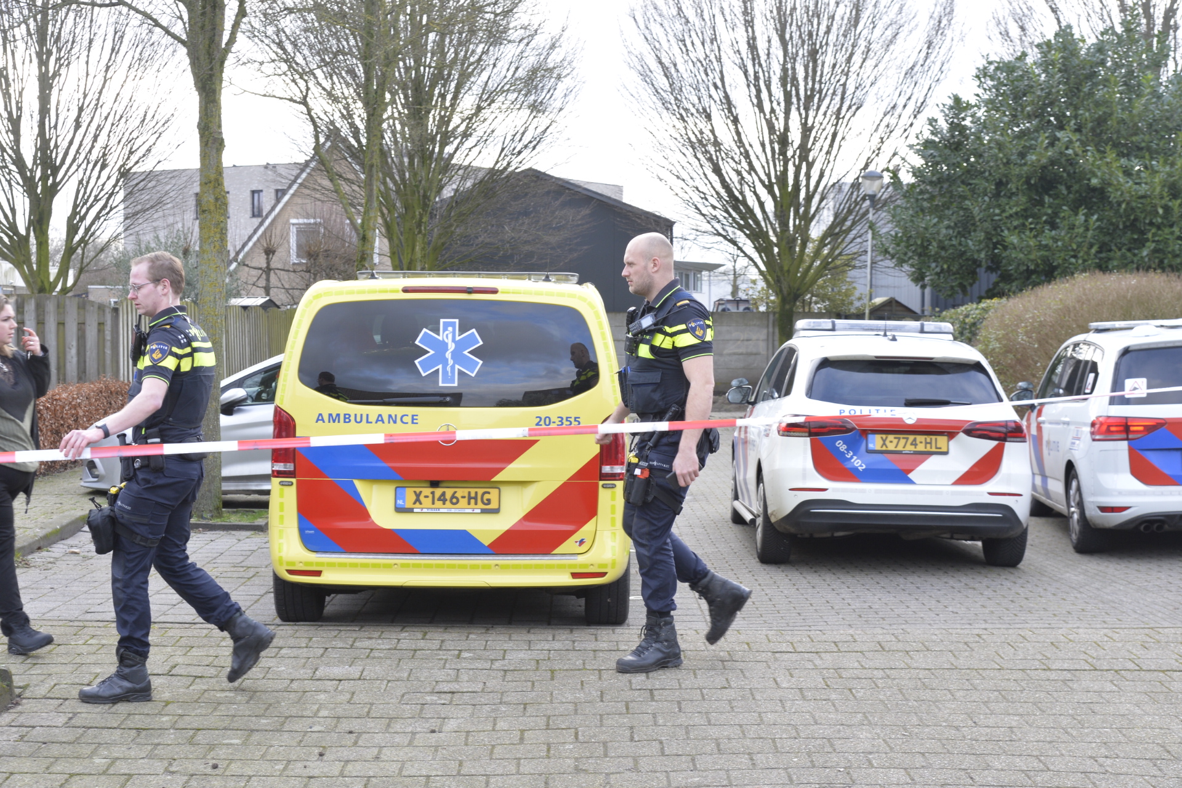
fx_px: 1707
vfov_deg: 26.0
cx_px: 591
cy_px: 394
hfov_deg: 38.2
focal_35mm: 52
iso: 800
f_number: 6.3
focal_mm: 52
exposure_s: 1/160
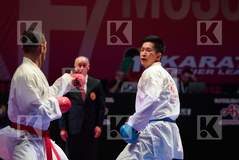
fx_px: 1122
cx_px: 120
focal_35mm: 169
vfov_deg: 8.1
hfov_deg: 12.2
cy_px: 80
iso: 2000
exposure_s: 1/1000
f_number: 2.8
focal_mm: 113
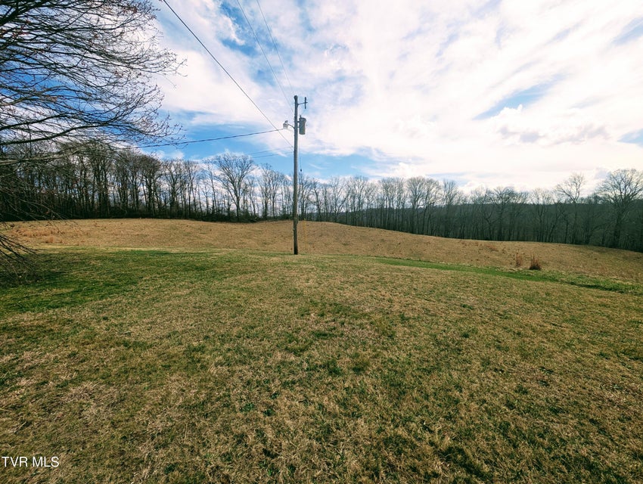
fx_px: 223
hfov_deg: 110.5
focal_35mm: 12
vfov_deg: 94.6
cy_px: 242
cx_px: 322
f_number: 1.95
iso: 39
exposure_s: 1/2309
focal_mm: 2.23
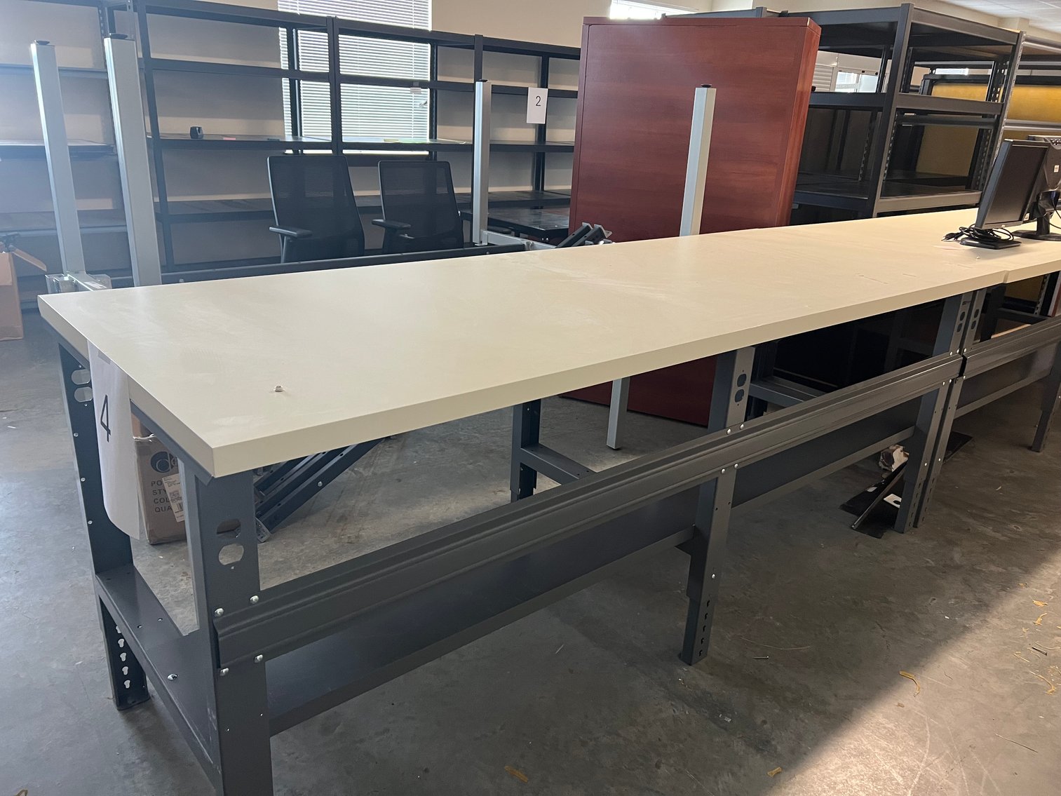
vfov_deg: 53.1
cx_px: 530
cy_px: 398
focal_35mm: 26
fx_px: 797
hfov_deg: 67.3
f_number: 1.5
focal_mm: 5.7
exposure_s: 1/60
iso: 320
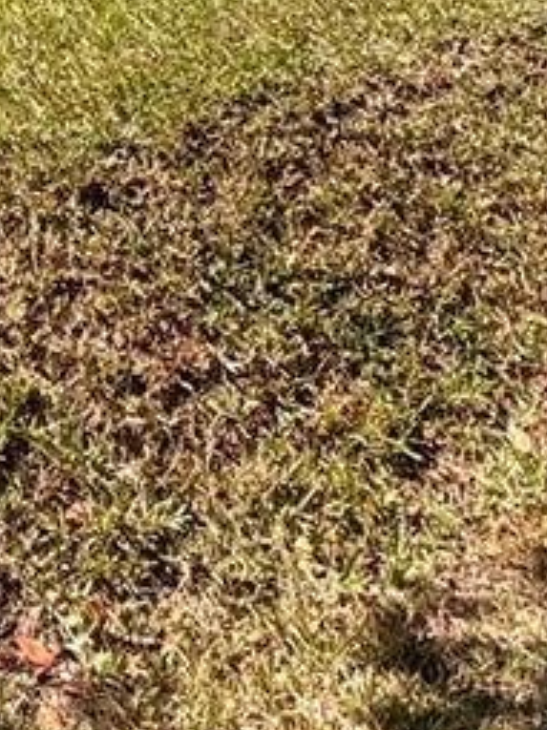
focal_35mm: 66
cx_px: -169
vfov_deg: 23.1
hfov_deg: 20.3
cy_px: -395
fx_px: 1392
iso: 50
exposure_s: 1/2083
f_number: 2.2
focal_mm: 2.22
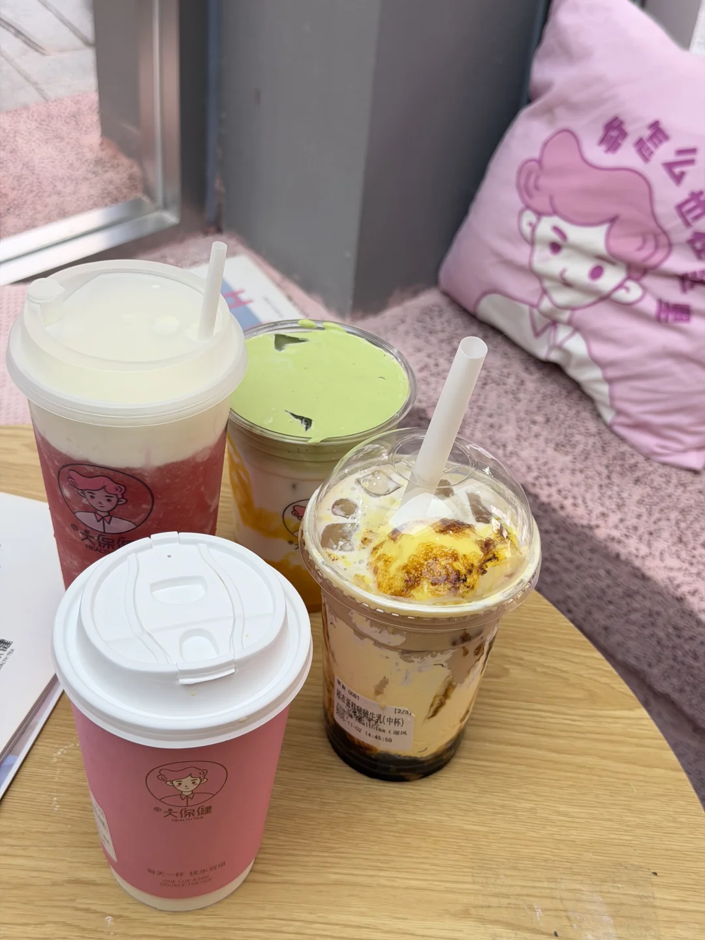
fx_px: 1303
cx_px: 352
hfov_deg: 30.3
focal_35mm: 48
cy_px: 470
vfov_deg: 39.7
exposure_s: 1/100
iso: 80
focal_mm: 6.76
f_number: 1.78
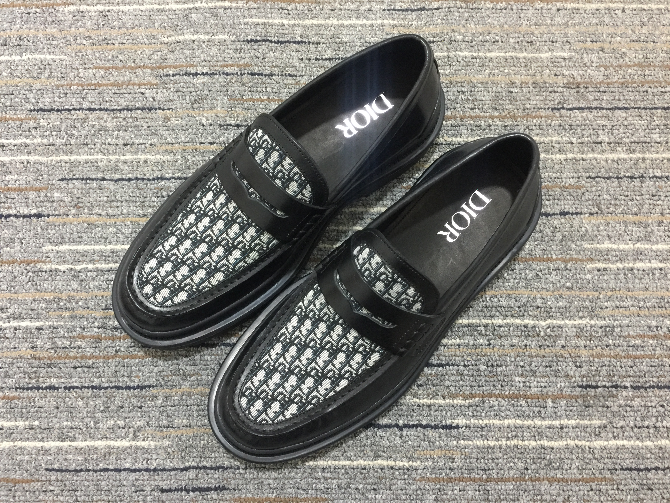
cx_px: 335
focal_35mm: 29
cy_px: 252
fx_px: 561
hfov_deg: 61.7
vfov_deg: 48.2
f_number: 2.2
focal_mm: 4.15
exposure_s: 1/17
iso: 160
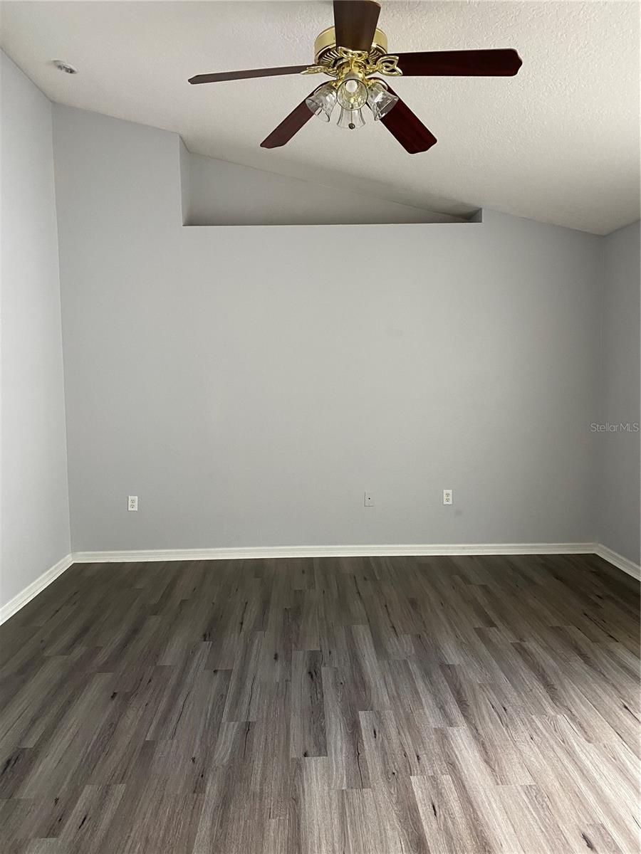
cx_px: 320
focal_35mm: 26
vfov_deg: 67.3
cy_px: 427
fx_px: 642
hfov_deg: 53.1
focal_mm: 4.25
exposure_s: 1/60
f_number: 1.8
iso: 250
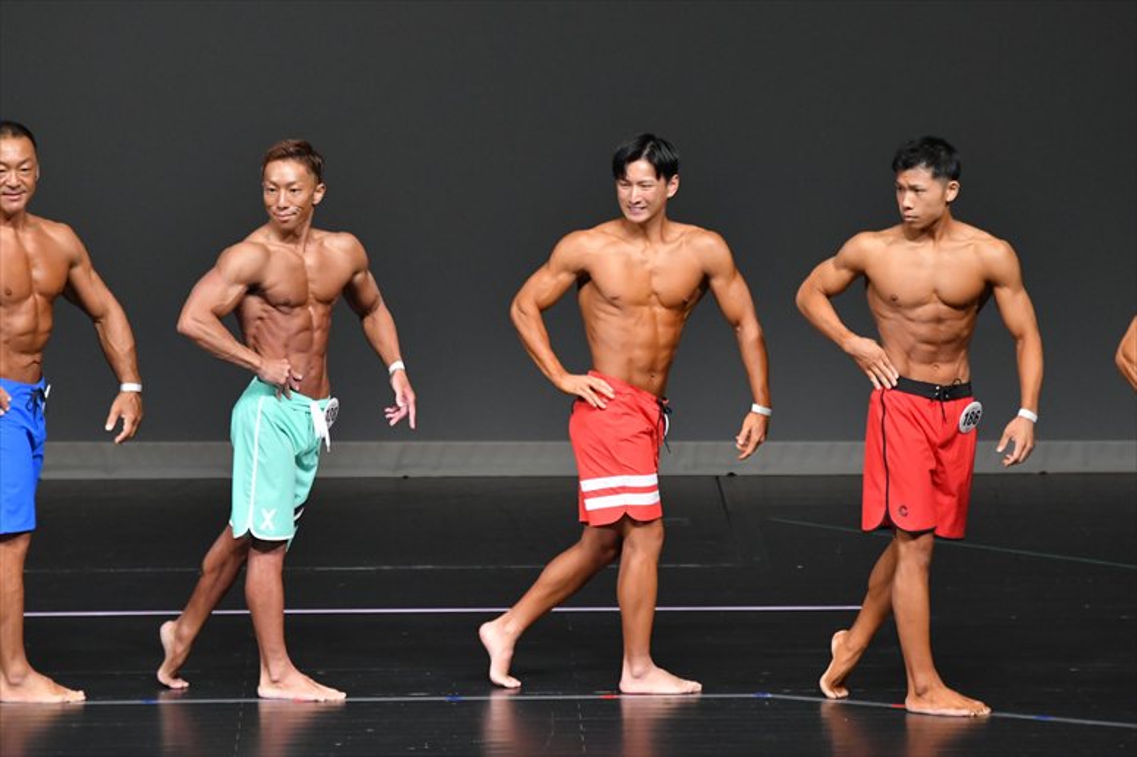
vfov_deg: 4.6
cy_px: 378
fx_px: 9470
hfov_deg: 6.9
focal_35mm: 300
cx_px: 568
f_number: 5.6
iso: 3600
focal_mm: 200
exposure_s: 1/400
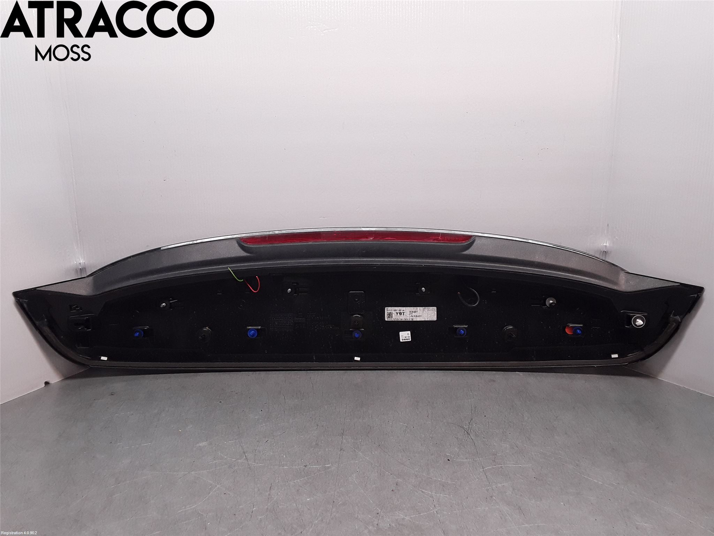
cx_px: 357
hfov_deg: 63.4
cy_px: 268
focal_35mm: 28
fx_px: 578
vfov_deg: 49.7
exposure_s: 1/100
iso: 50
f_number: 1.9
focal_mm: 2.91
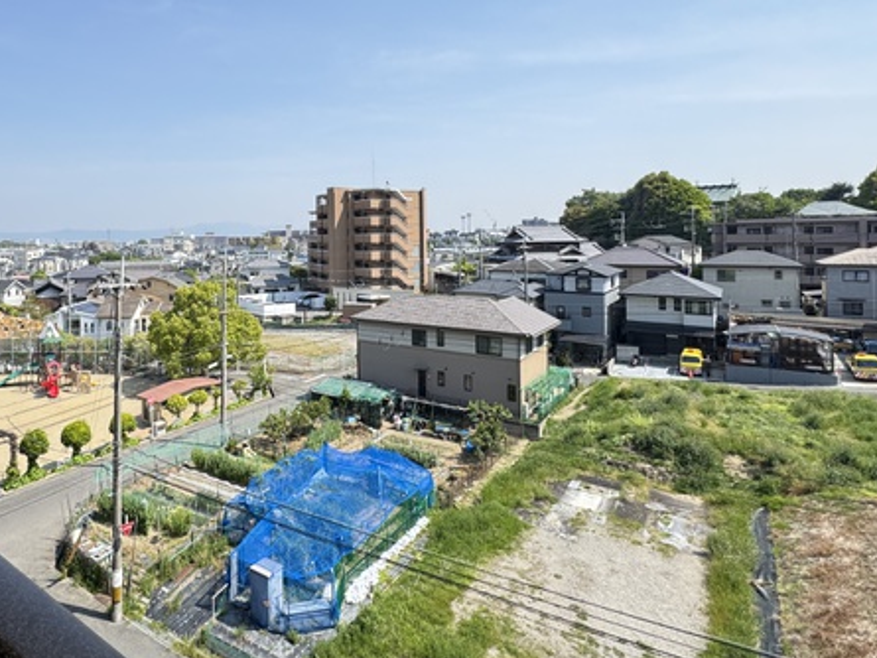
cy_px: 233
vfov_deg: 60.0
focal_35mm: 22
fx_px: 558
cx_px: 262
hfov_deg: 73.0
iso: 50
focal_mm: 2.22
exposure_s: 1/899
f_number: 2.2
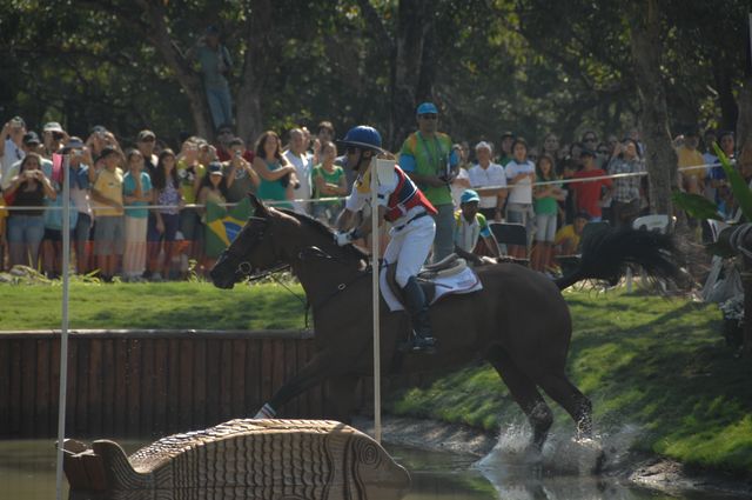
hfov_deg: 8.1
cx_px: 376
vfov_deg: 5.4
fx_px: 5320
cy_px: 250
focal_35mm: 255
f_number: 5.6
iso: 200
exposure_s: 1/500
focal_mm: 170
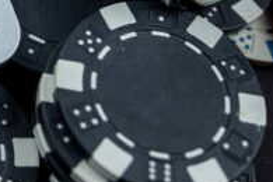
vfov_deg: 9.7
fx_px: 1046
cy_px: -67
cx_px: -154
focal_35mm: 138
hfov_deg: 13.8
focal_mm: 35
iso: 250
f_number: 4.5
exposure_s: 1/160
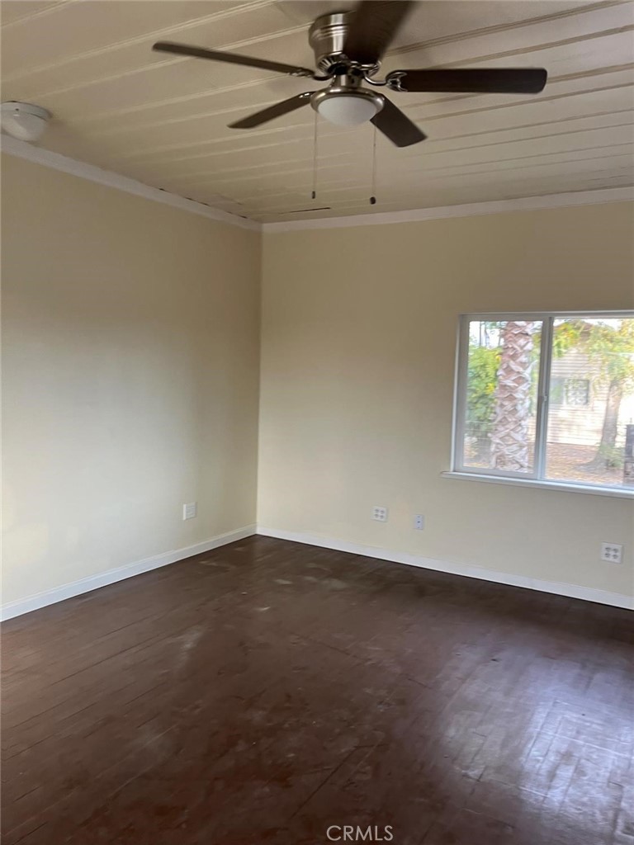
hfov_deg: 53.1
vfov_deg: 67.3
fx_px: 635
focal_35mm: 26
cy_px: 422
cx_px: 317
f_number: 1.6
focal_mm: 5.1
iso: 125
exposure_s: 1/60
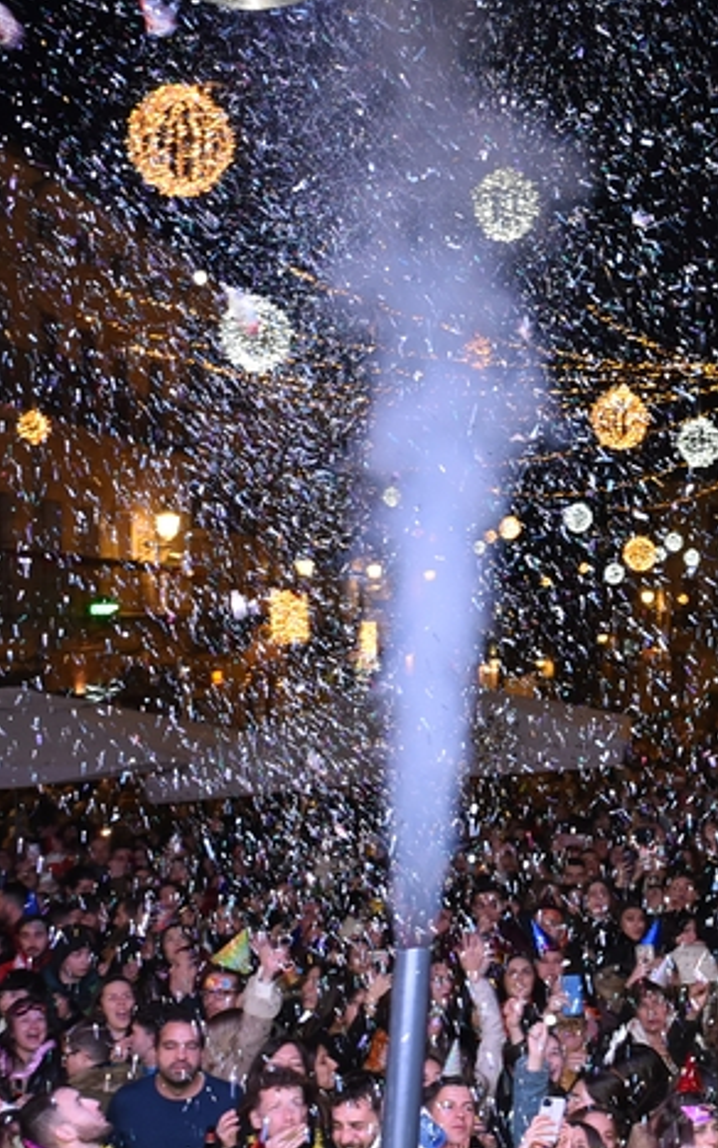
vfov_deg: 34.4
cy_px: 715
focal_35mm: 59
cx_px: 701
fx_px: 1847
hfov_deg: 21.3
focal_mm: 20
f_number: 4
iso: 800
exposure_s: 1/60
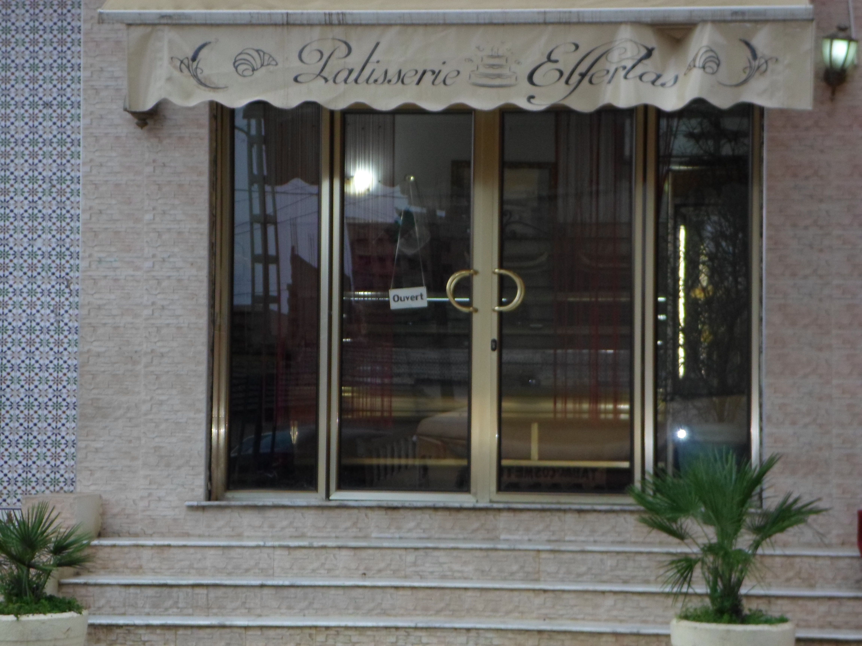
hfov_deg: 19.6
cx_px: 431
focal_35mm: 100
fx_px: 2490
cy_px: 323
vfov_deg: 14.8
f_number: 5.2
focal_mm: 18
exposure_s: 1/60
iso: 160
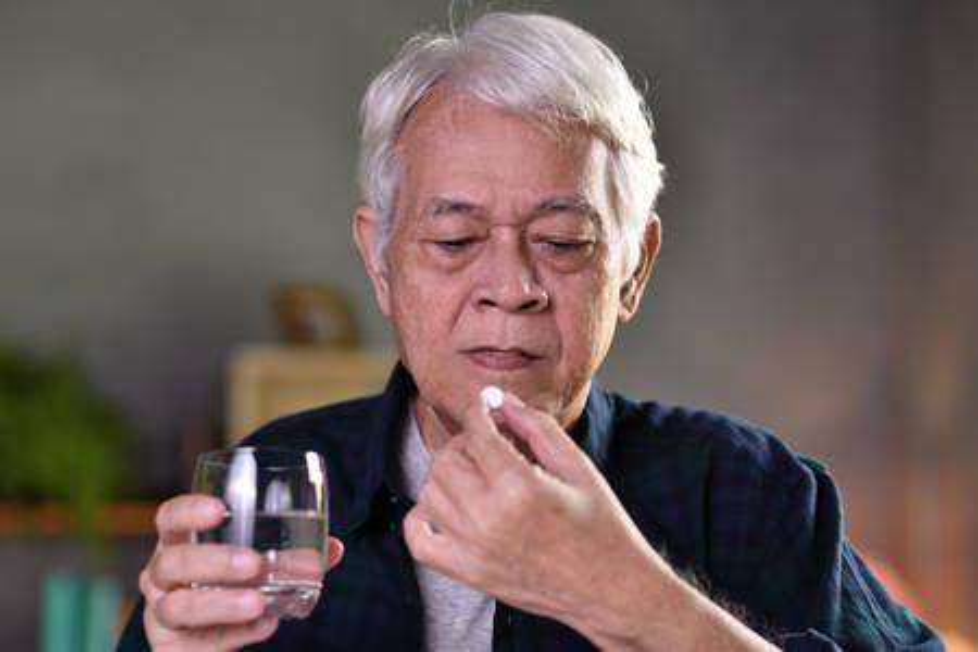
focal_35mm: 85
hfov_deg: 23.9
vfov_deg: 16.1
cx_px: 489
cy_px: 326
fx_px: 2309
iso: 320
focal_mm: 85
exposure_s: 1/100
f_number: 2.8
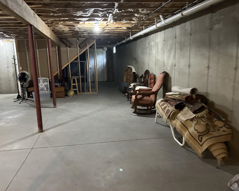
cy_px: 97
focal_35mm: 28
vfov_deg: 51.5
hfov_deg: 62.2
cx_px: 112
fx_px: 198
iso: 640
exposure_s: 1/40
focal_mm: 5.7
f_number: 1.5
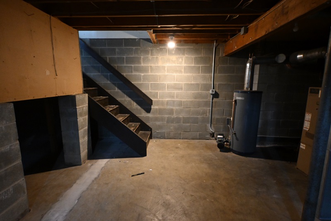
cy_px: 110
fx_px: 165
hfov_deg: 90.0
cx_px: 166
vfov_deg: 67.4
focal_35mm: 18
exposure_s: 1/30
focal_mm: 12
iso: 4000
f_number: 5.6
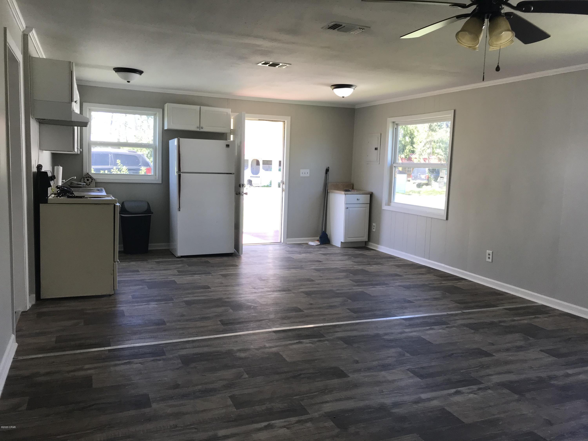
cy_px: 220
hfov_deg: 63.4
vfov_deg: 49.7
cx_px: 294
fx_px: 476
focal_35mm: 28
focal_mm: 3.99
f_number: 1.8
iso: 40
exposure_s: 1/120
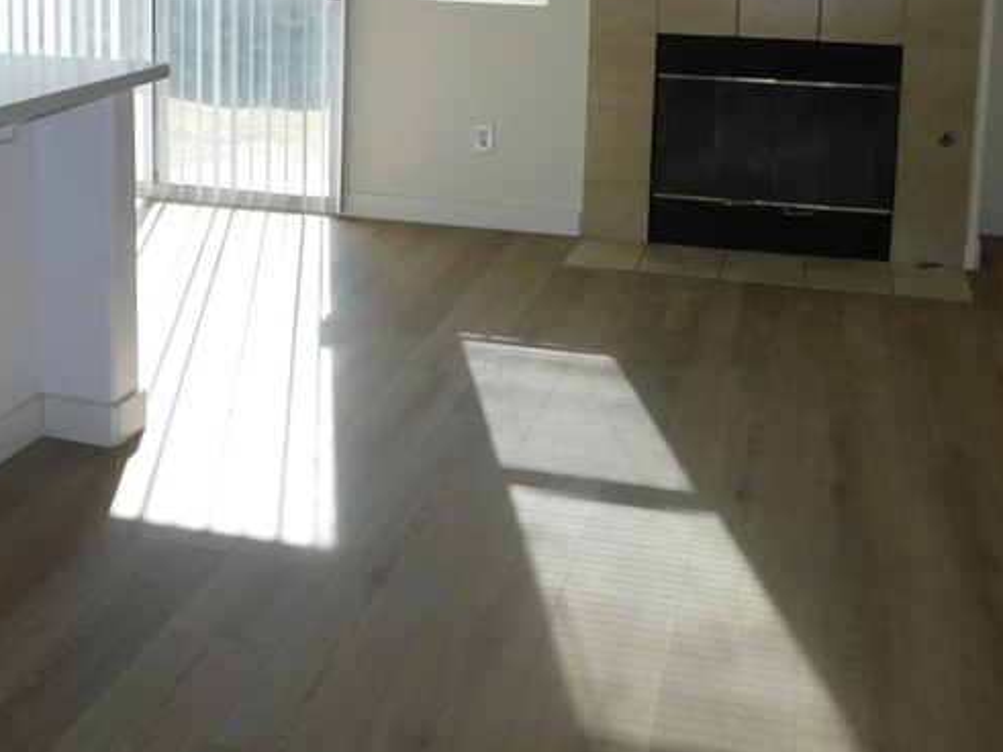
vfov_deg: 29.2
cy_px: 98
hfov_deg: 39.5
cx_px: 404
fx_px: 1390
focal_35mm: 48
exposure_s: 1/320
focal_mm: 4
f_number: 3
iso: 125
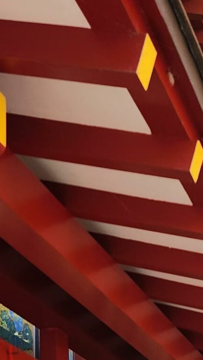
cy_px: 595
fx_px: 803
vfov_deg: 20.2
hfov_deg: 14.4
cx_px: 108
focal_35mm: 84
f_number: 1.8
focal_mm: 6.4
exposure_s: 1/180
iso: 40
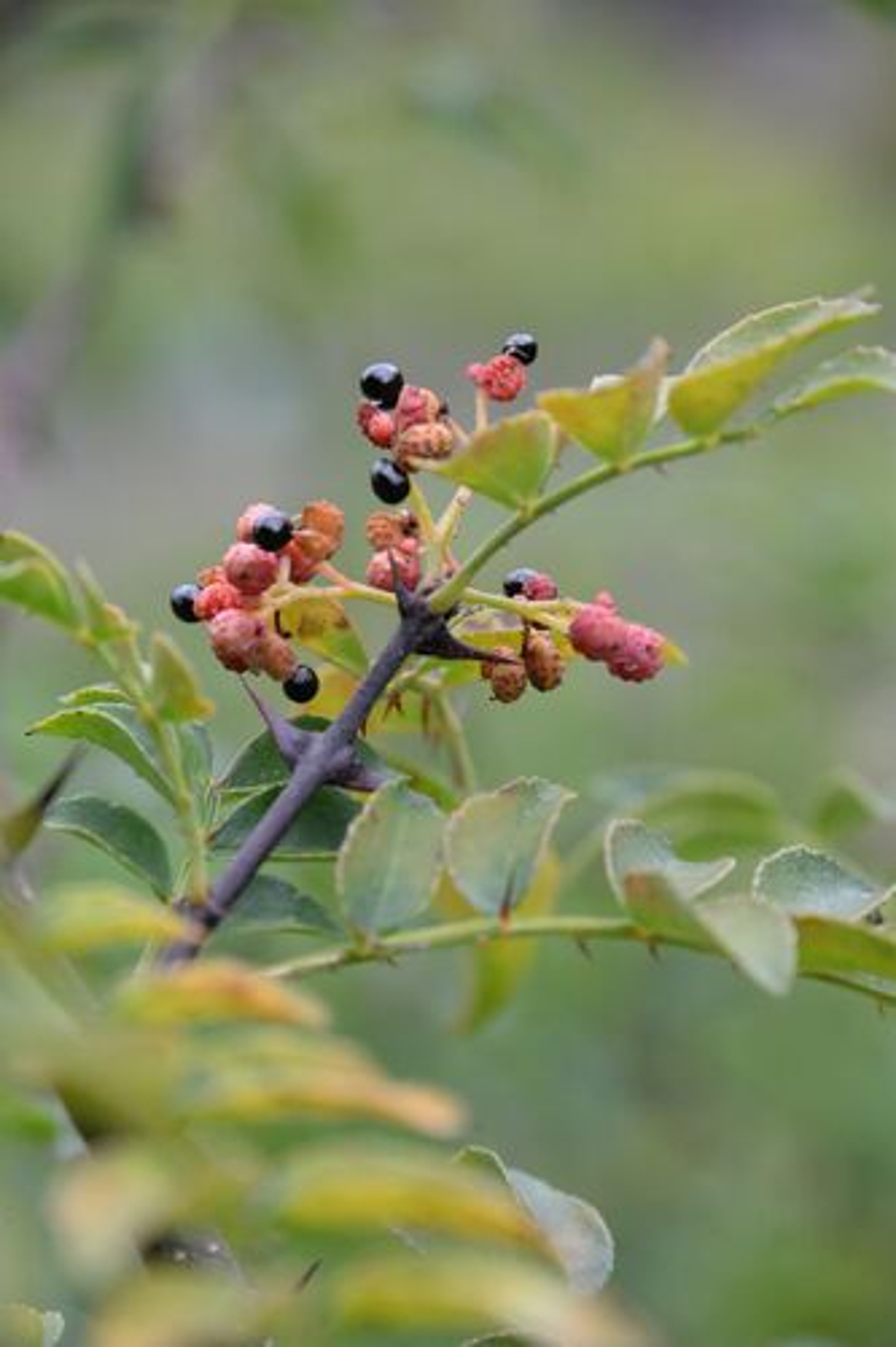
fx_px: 11207
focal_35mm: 300
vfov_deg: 6.9
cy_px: 674
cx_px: 448
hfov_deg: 4.6
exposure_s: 1/125
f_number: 10
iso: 640
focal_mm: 300
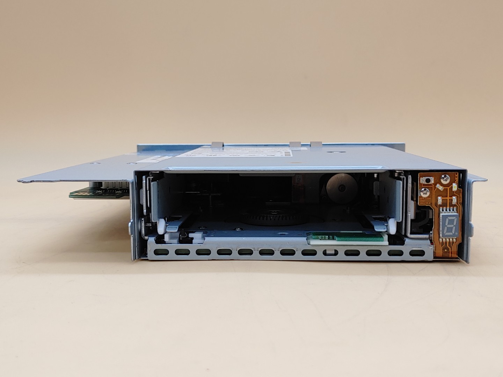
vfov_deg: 36.8
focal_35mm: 39
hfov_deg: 47.9
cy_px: 188
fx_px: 567
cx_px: 252
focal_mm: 4.36
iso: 50
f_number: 1.8
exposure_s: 1/93
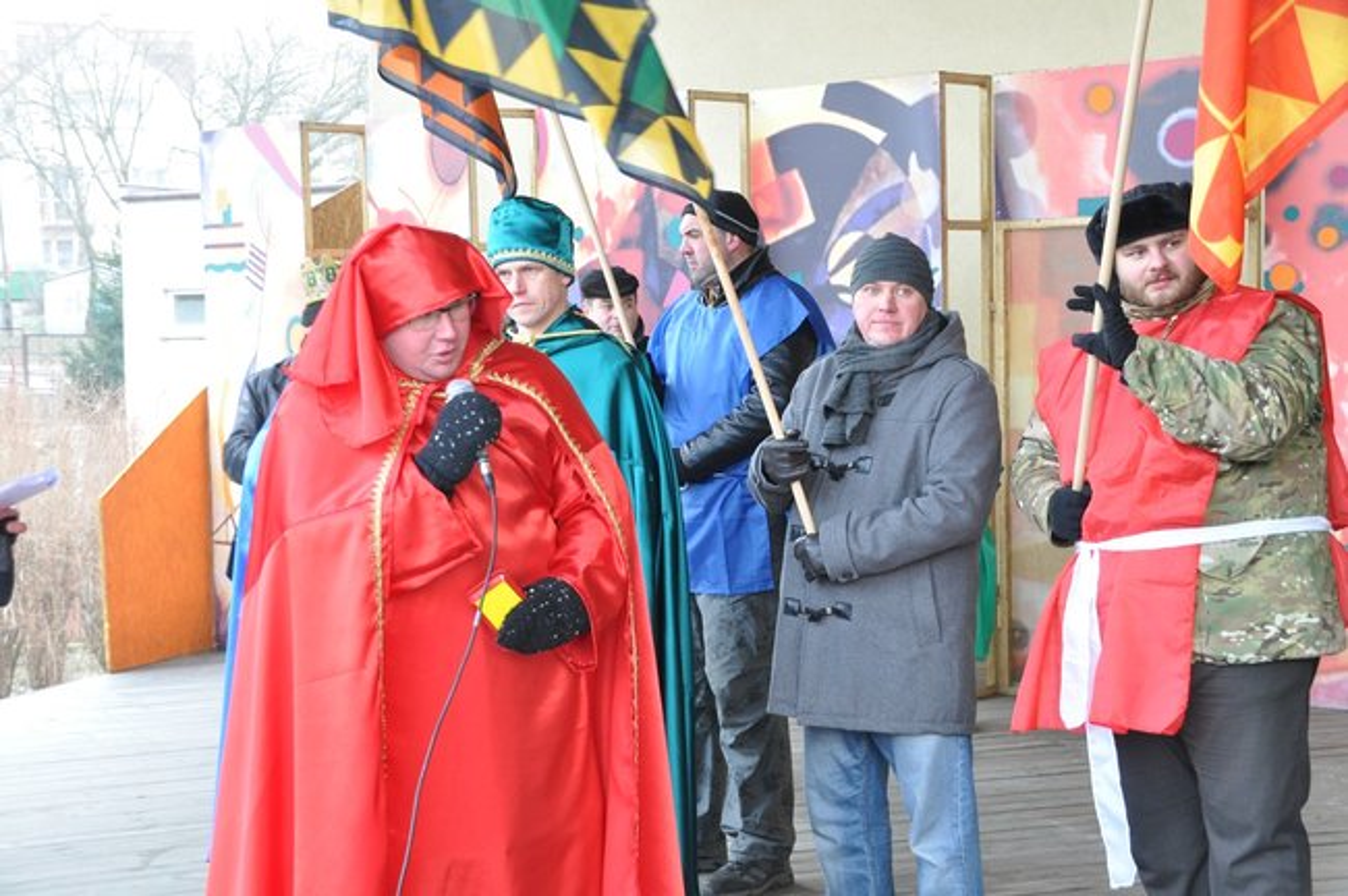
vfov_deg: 20.6
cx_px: 674
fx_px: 2469
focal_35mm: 66
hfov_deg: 30.5
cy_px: 448
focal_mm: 44
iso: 1000
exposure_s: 1/60
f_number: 6.3
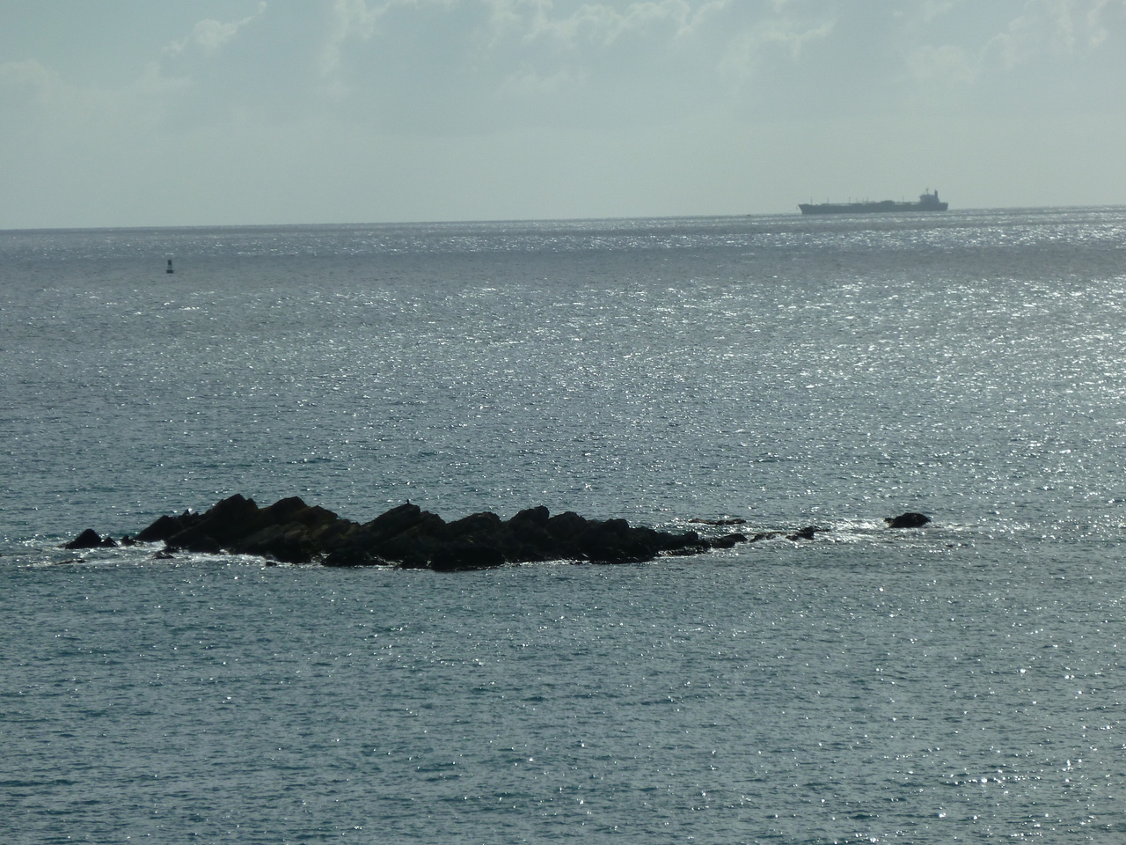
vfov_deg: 6.5
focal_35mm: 230
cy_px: 422
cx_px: 563
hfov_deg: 8.6
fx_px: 7482
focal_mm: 36
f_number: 18
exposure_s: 1/160
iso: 80
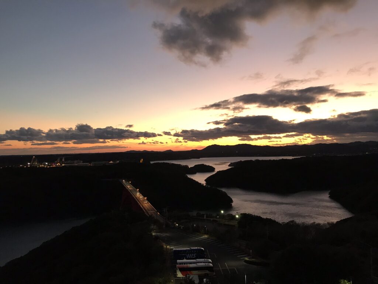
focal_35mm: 28
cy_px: 142
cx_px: 189
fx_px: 306
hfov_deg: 63.4
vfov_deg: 49.7
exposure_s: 1/15
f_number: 1.8
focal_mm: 3.99
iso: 40
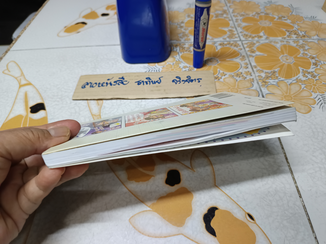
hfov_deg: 71.6
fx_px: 226
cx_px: 163
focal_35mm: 24
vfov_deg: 56.8
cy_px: 122
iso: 1243
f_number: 1.7
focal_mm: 5.31
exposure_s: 1/33.3
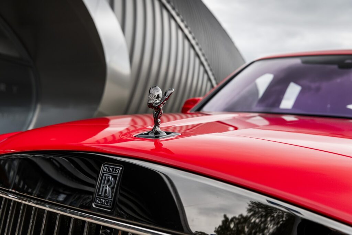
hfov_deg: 43.6
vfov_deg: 29.9
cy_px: 118
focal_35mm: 45
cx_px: 176
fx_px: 440
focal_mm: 45
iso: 320
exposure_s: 1/160
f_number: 6.3
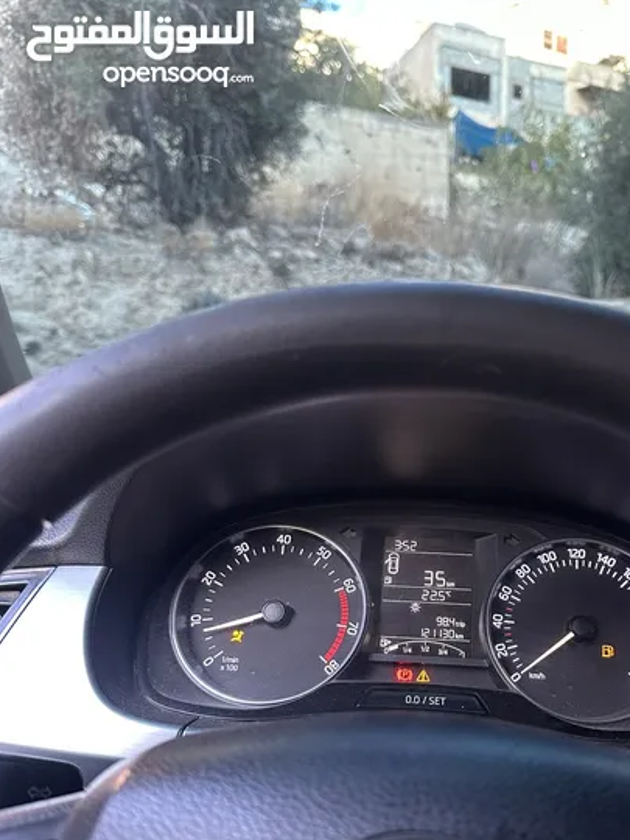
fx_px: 777
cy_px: 534
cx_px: 409
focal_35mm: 32
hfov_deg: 43.7
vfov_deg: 56.0
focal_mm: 6.86
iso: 320
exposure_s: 1/60
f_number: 1.78
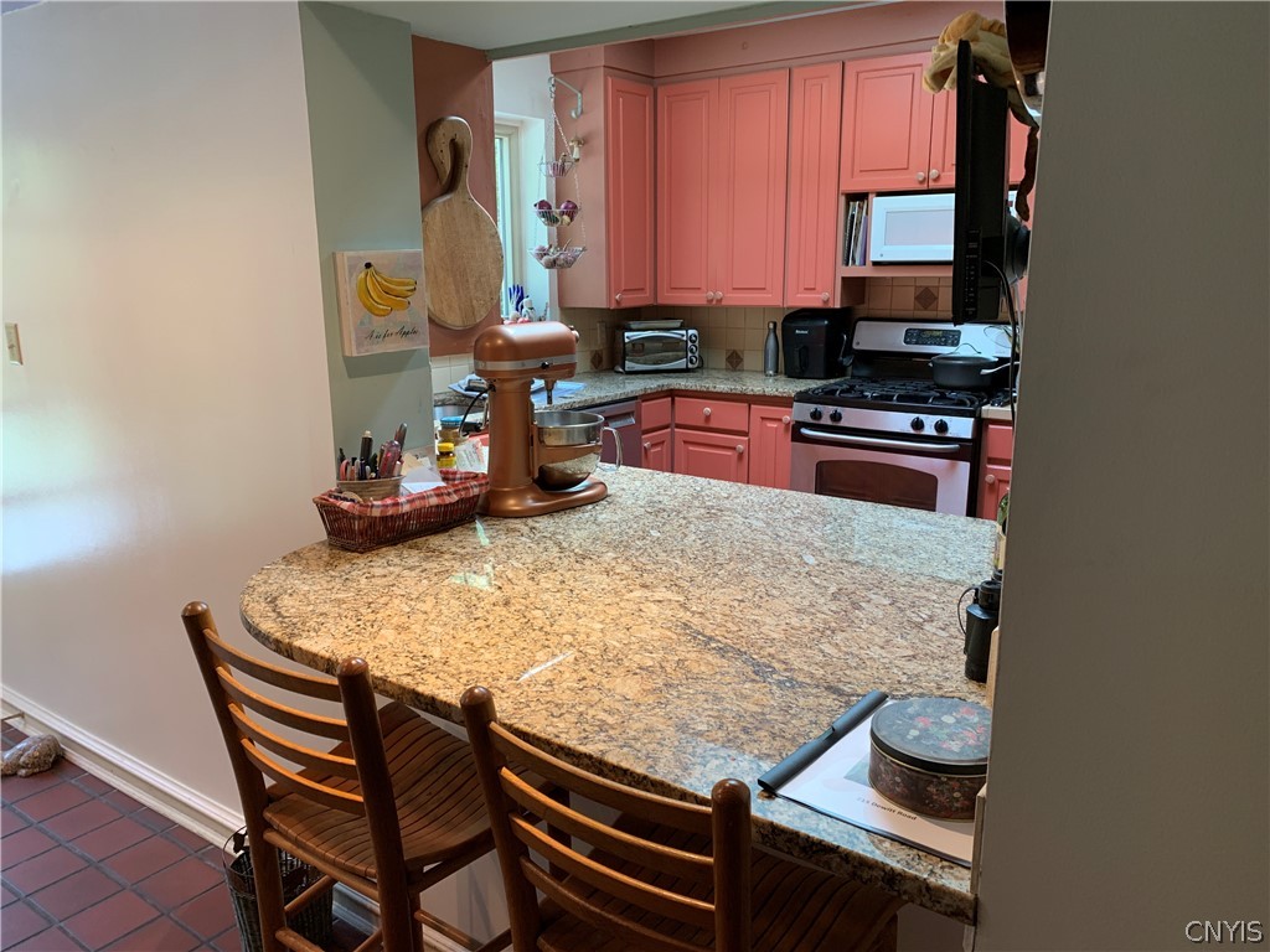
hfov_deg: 67.3
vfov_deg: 53.1
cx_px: 635
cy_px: 476
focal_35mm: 26
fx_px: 954
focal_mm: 4.25
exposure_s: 1/60
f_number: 1.8
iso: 80
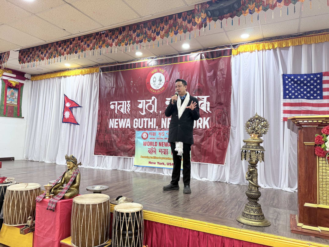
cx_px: 164
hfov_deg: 71.6
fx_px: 228
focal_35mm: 24
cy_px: 124
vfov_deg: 56.8
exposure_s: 1/60
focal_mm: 6.76
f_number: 1.78
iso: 160
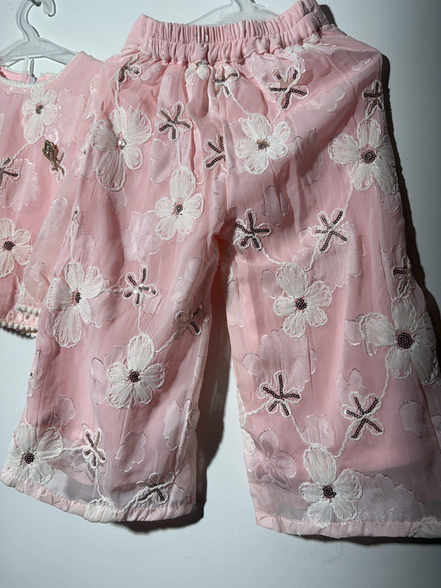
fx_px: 408
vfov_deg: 71.6
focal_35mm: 24
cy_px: 294
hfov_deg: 56.8
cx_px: 220
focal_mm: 6.76
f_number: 1.78
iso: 80
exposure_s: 1/397
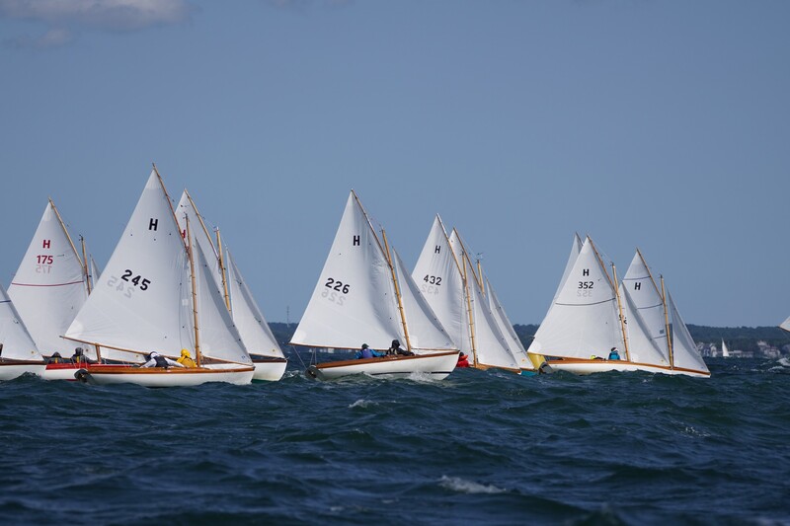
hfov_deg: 8.2
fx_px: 5529
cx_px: 395
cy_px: 263
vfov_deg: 5.5
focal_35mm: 252
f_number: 5
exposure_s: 1/1600
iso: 100
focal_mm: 168
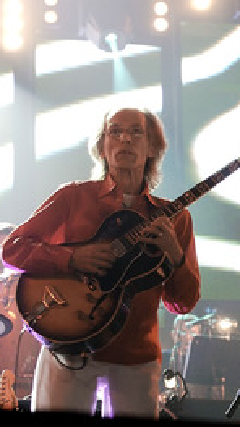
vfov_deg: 12.9
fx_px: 1894
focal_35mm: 167
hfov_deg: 7.2
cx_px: 290
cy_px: 214
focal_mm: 70
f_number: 3.5
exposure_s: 1/60
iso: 800
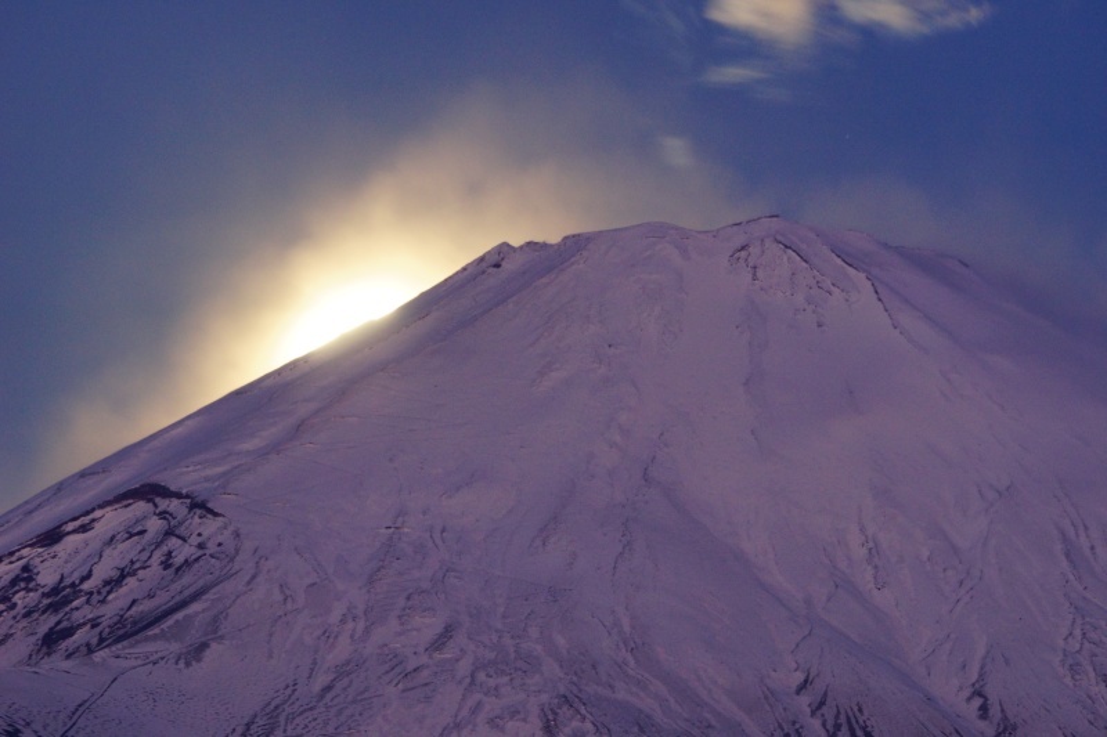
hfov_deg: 5.2
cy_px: 368
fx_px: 12297
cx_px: 554
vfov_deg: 3.4
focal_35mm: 400
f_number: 11
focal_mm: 400
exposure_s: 4
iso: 800
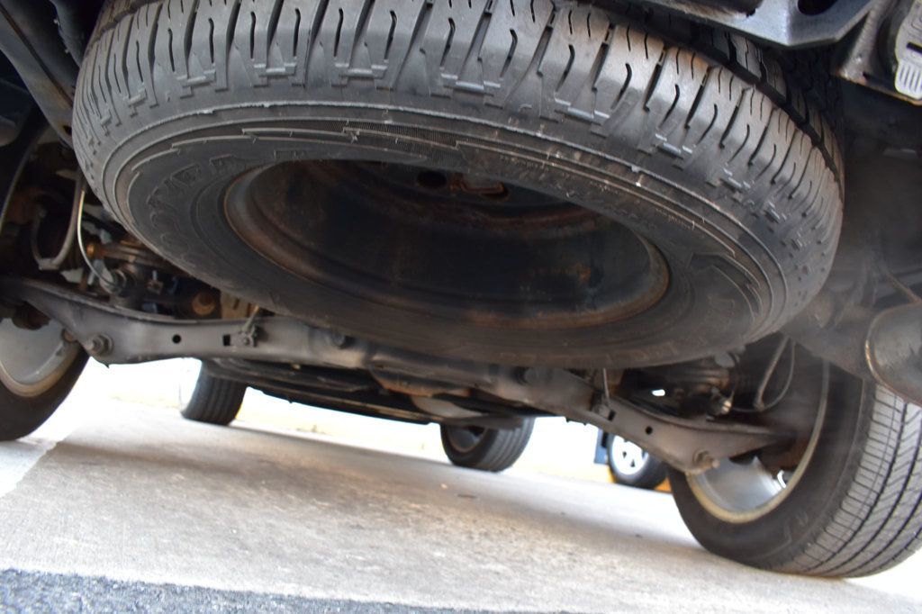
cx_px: 461
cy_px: 307
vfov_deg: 47.9
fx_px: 691
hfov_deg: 67.4
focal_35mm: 27
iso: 500
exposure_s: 1/15
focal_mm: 18
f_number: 6.3
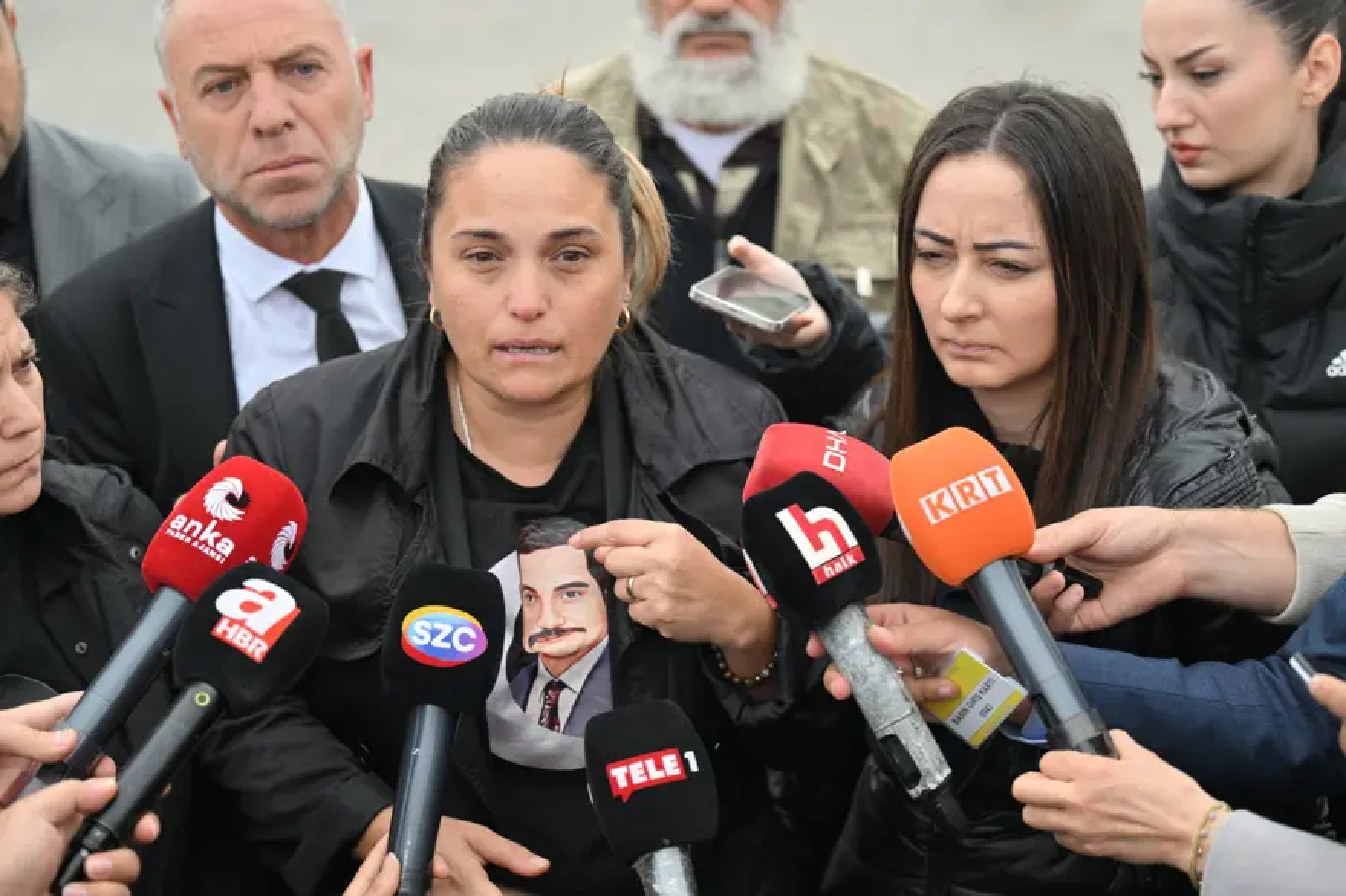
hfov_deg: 26.3
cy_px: 448
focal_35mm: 77
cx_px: 673
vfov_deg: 17.7
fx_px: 2878
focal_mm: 77
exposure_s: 1/1000
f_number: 2.8
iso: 250
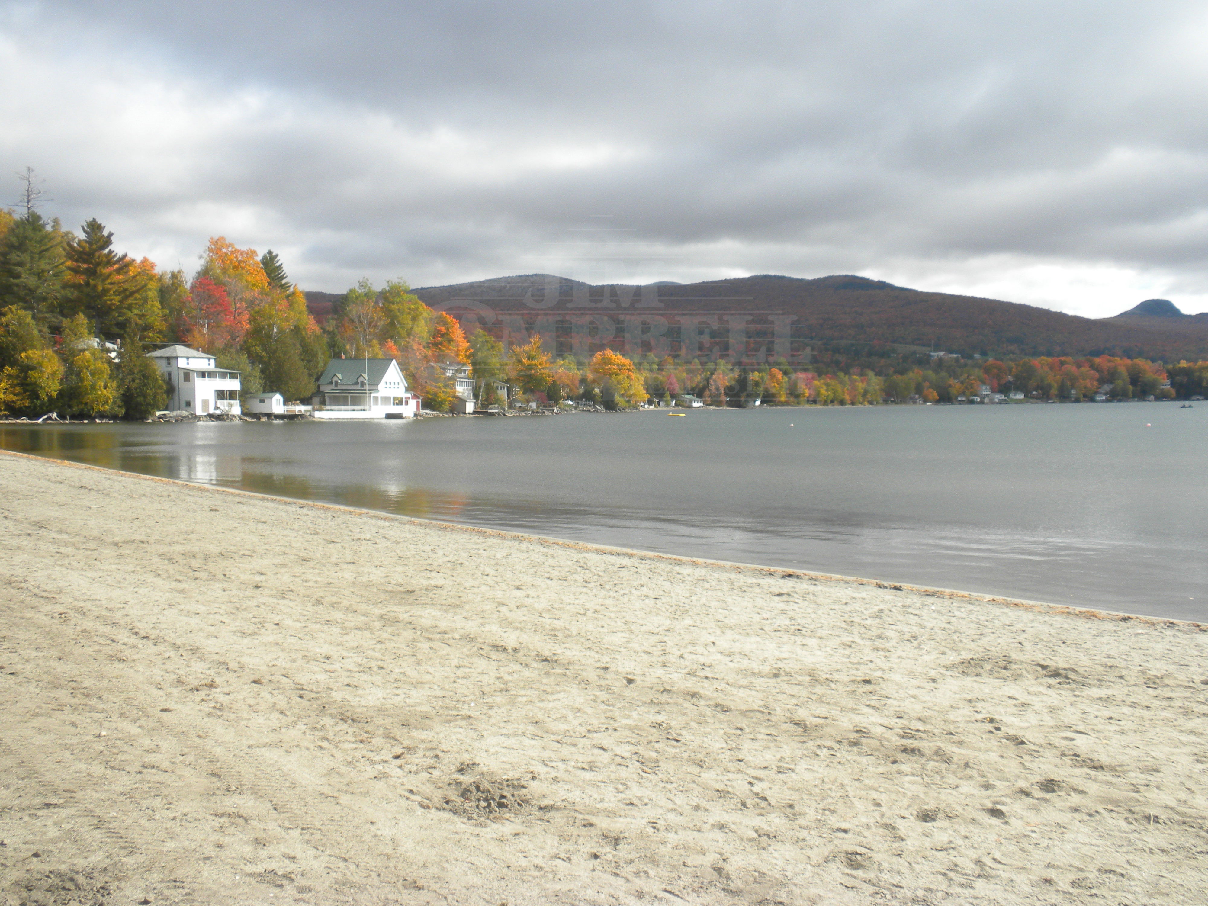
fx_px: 1291
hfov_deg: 50.1
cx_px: 604
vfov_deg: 38.7
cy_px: 453
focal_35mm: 37
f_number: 10
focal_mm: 6.6
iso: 90
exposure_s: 1/118
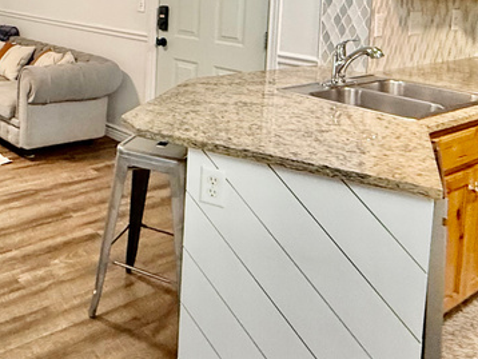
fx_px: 553
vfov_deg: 33.2
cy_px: 7
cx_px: 8
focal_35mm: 40
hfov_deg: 41.2
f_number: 2.2
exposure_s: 1/120
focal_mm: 2.22
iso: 400
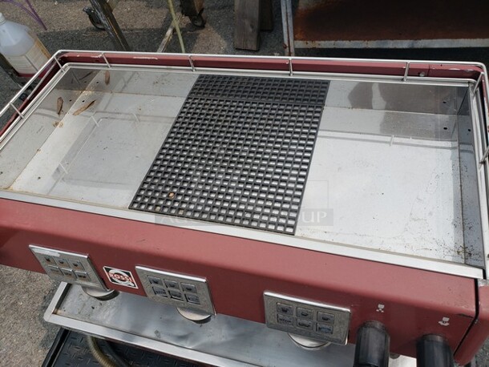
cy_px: 184
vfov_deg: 53.1
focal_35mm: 26
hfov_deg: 67.3
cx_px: 244
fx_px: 367
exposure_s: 1/1389
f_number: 2.4
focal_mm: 4.3
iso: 50
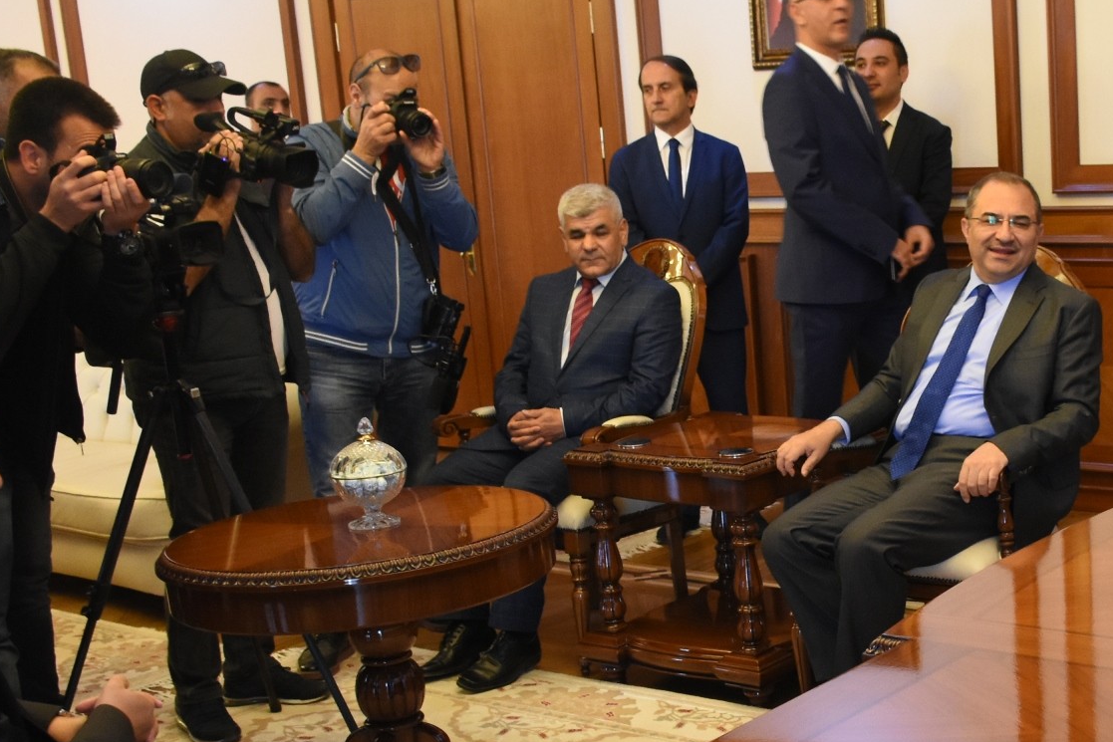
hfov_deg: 32.9
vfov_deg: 23.3
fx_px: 1793
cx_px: 974
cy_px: 490
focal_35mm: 58
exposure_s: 1/50
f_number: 3.5
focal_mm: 18
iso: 1600
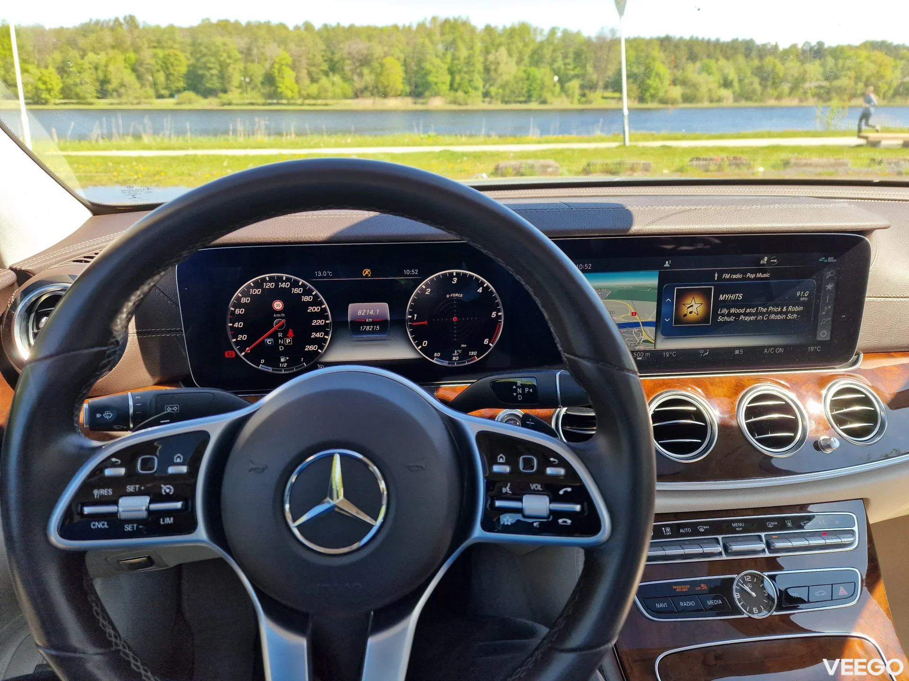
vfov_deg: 58.9
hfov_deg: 73.9
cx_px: 454
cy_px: 340
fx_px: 604
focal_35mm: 23
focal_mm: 6.4
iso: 50
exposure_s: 1/196
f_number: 1.8
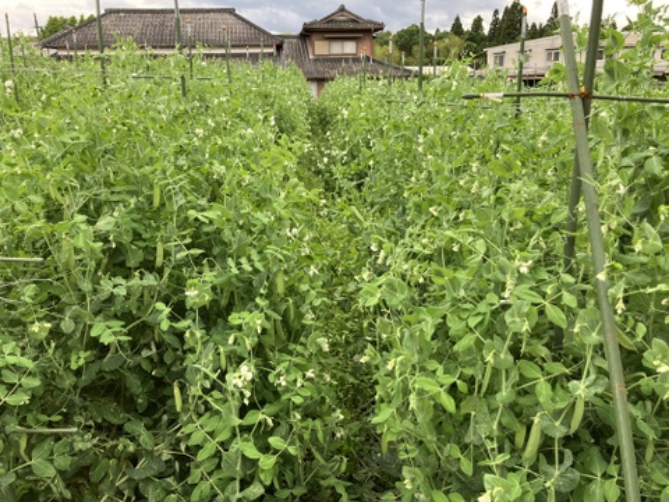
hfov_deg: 63.4
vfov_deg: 49.7
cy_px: 251
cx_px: 334
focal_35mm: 28
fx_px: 541
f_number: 1.8
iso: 25
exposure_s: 1/140
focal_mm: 3.99
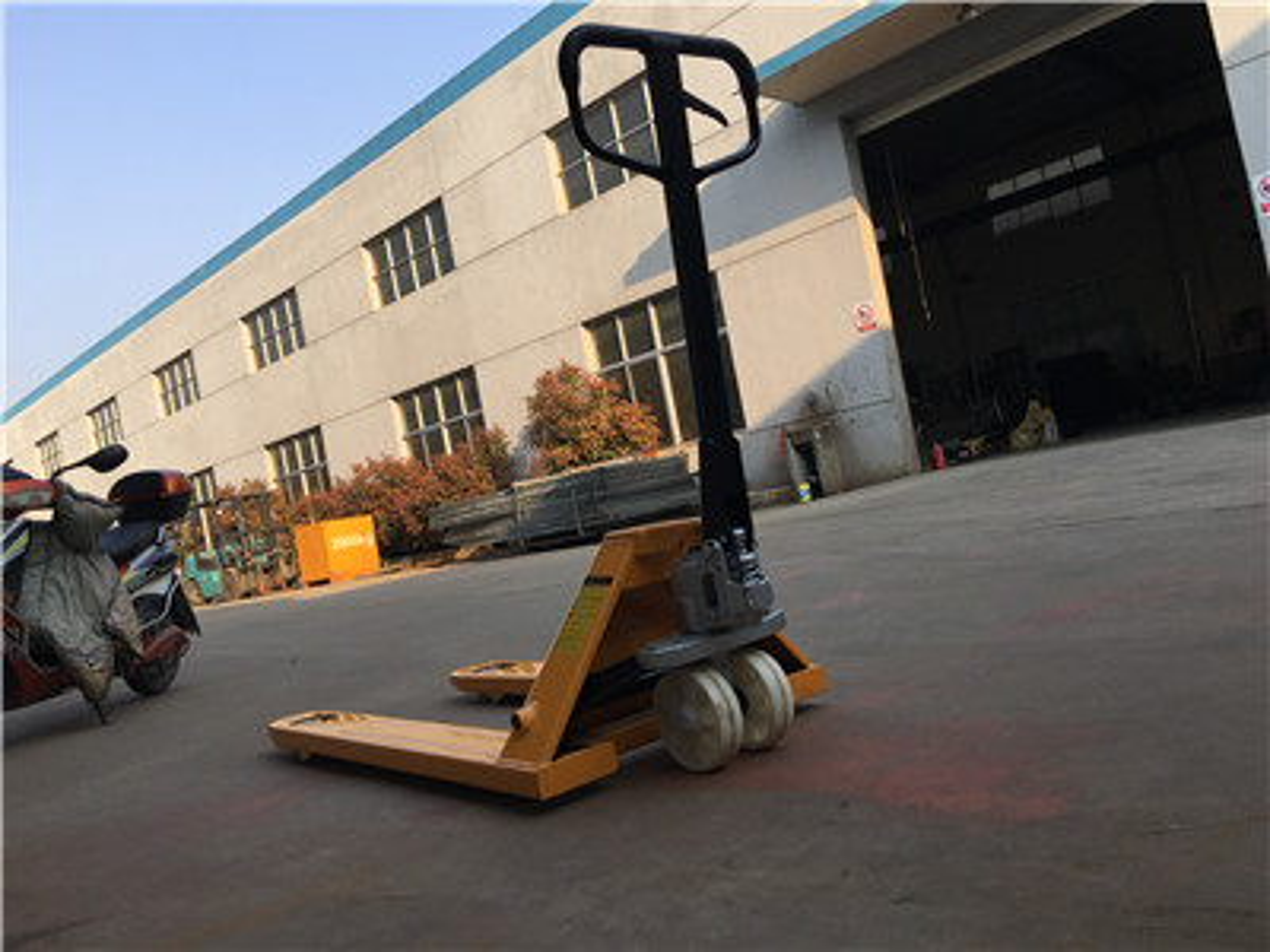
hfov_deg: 61.7
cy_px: 476
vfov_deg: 48.2
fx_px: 1064
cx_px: 635
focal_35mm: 29
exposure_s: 1/657
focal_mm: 4.15
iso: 25
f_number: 2.2
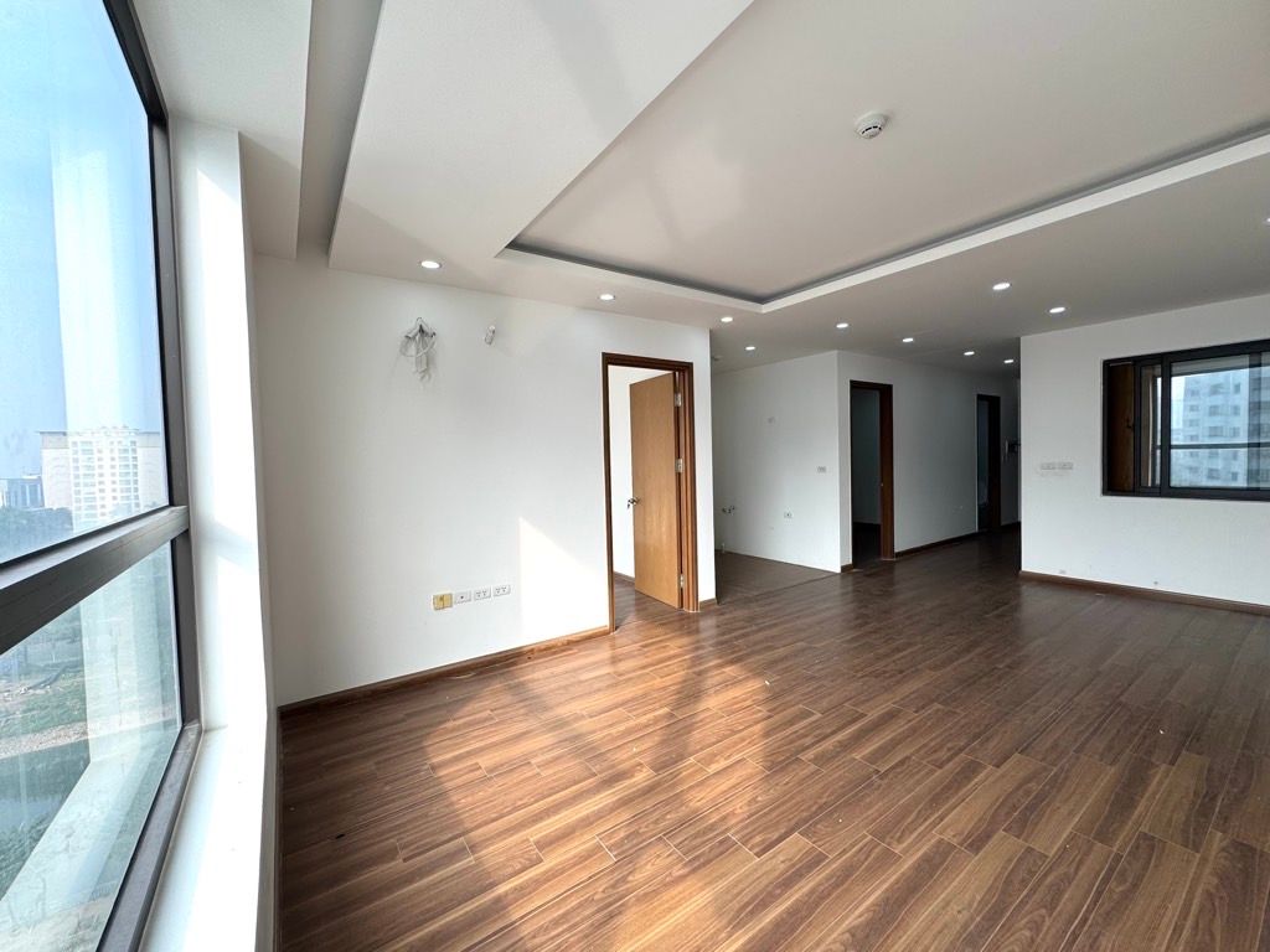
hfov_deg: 102.1
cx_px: 635
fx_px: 514
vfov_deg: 85.7
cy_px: 476
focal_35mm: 14
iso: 40
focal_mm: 2.22
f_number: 2.2
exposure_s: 1/289
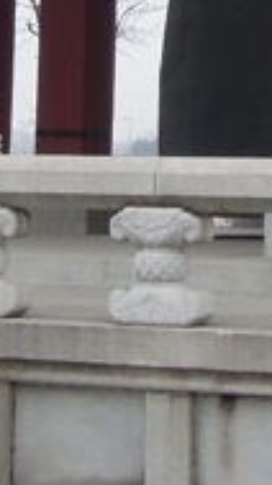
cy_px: -210
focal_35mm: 202
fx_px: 2596
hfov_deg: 6.0
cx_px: 157
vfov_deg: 10.4
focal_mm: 6.3
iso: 160
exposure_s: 1/250
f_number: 3.2
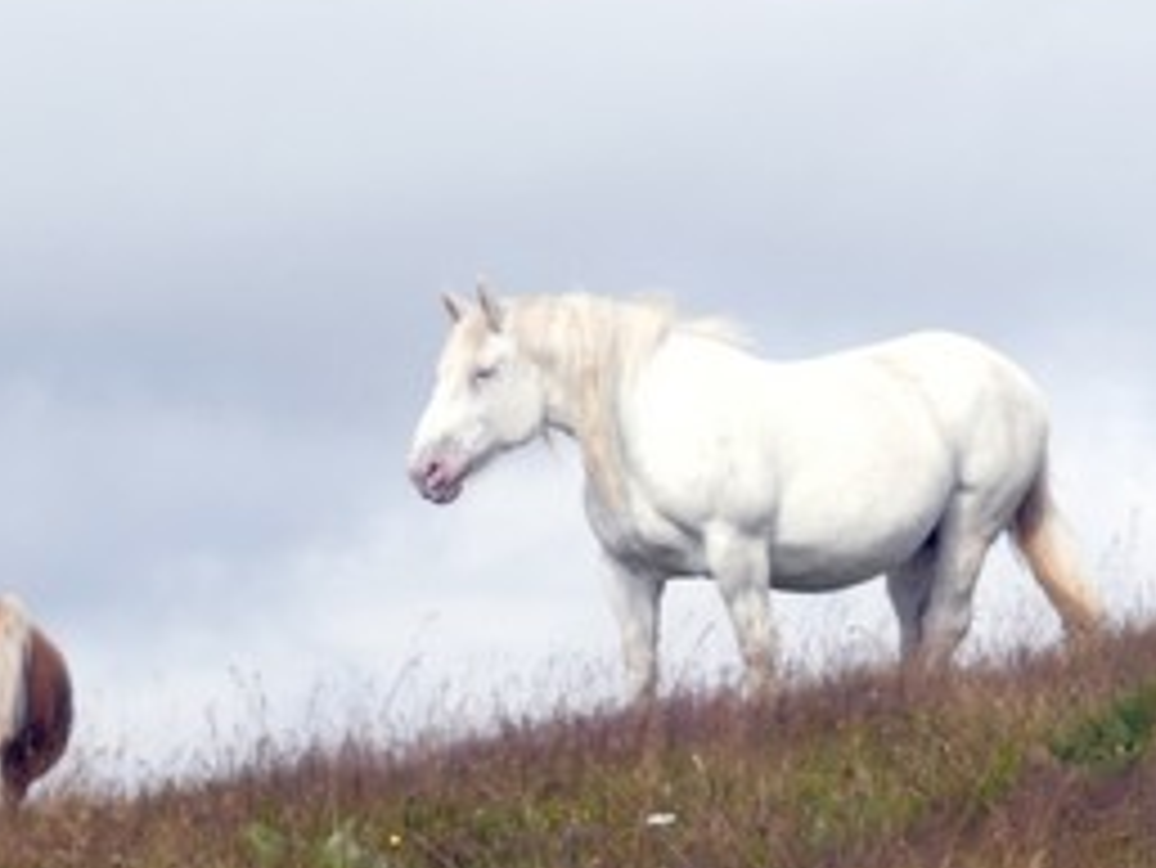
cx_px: -283
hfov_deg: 8.6
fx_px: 7618
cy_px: 623
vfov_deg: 6.5
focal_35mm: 228
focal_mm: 14
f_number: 4
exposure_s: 1/500
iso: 100
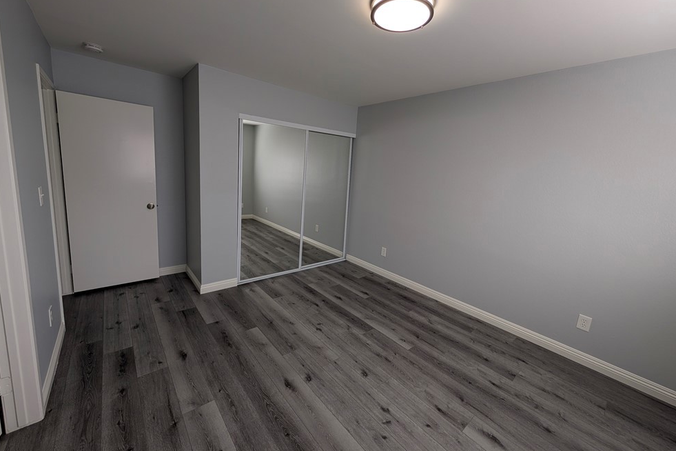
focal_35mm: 13
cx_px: 338
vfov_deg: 85.3
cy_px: 212
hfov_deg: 108.3
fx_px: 244
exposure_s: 1/132
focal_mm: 2.02
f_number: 1.7
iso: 41
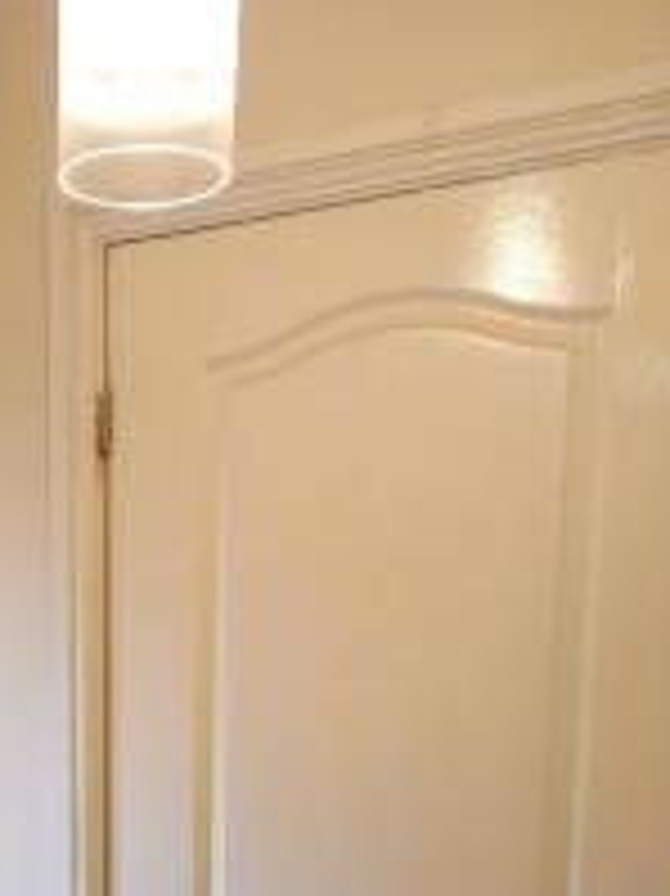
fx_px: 1421
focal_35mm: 55
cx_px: 9
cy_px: 907
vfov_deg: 32.1
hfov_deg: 25.3
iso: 200
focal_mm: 4.6
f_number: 2
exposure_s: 1/50
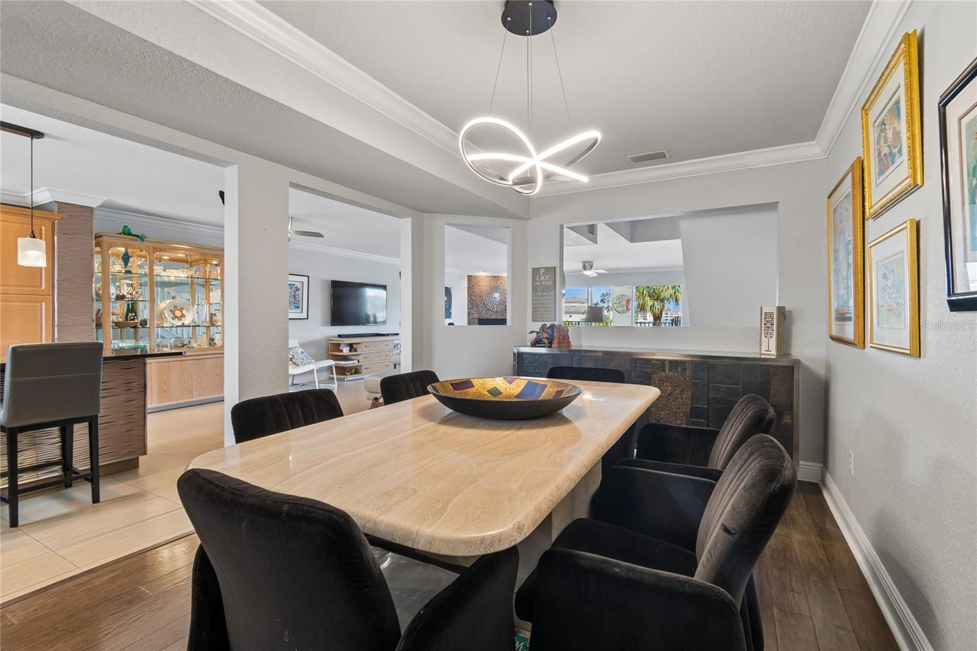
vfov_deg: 77.3
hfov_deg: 100.4
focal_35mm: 15
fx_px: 407
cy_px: 326
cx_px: 488
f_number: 7.1
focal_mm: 10
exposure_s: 1/2
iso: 100
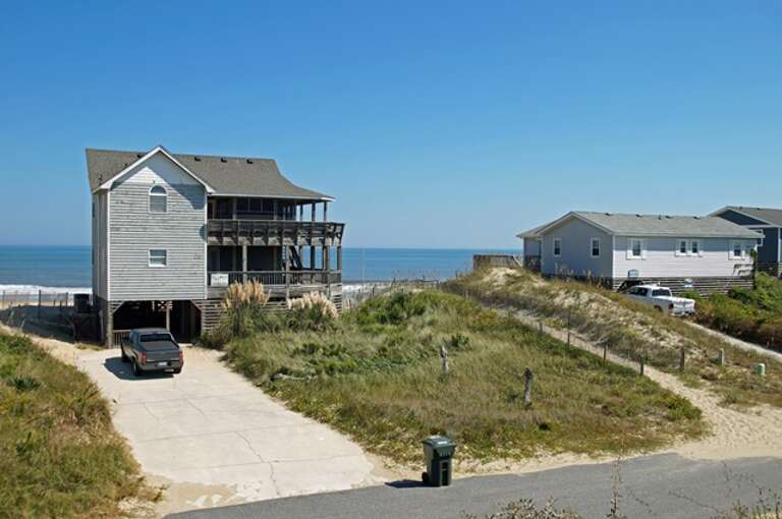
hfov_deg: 53.2
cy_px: 260
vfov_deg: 36.8
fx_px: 781
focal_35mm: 36
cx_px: 391
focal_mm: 24
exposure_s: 1/320
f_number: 9
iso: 100
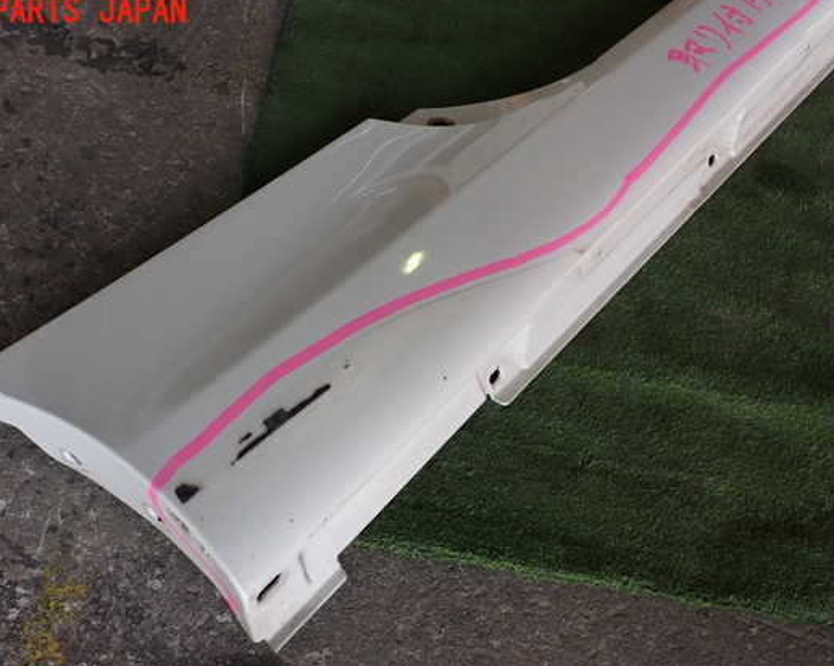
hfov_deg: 52.8
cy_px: 355
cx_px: 377
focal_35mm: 34
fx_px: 839
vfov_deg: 43.3
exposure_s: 1/80
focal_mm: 5.4
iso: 100
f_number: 3.2
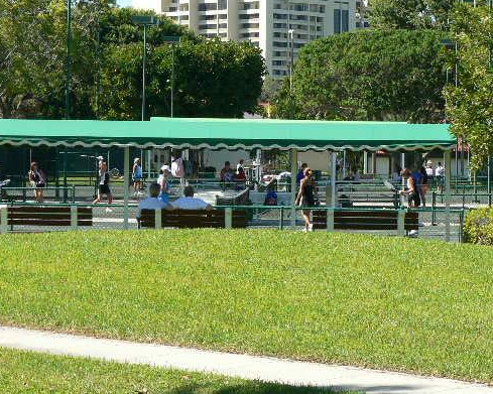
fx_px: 2217
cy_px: 169
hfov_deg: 12.7
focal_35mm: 152
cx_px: 213
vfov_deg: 10.2
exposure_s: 1/320
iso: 80
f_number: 4
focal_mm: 19.9
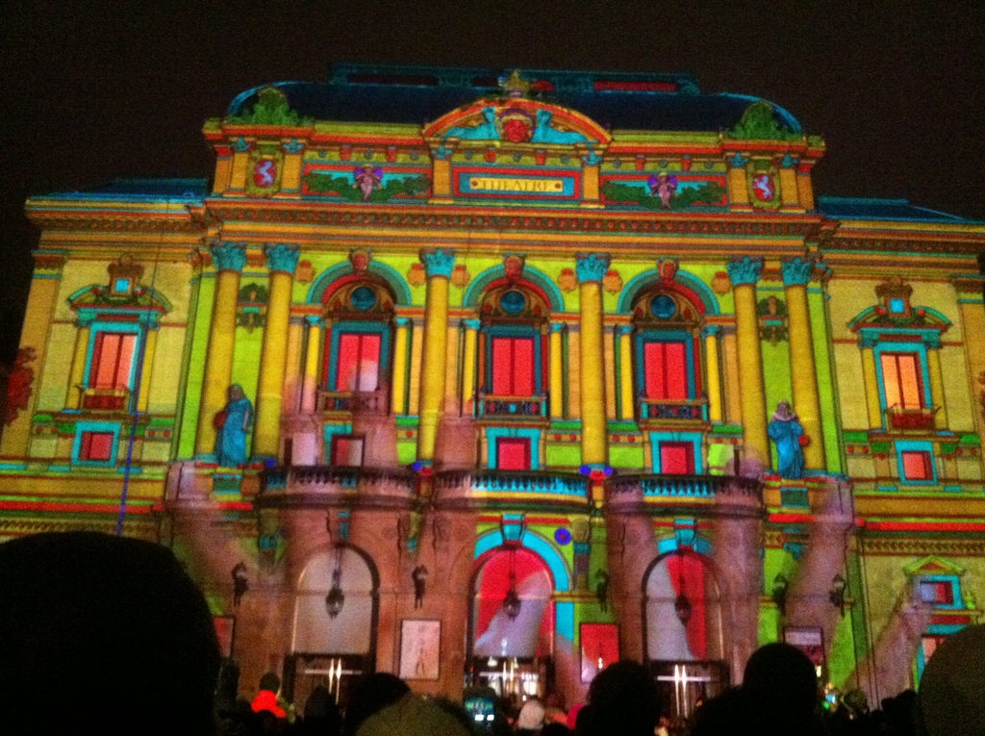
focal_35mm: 35
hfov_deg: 52.7
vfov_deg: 40.6
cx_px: 492
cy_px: 368
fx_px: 995
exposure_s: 1/15
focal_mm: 3.85
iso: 1000
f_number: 2.8
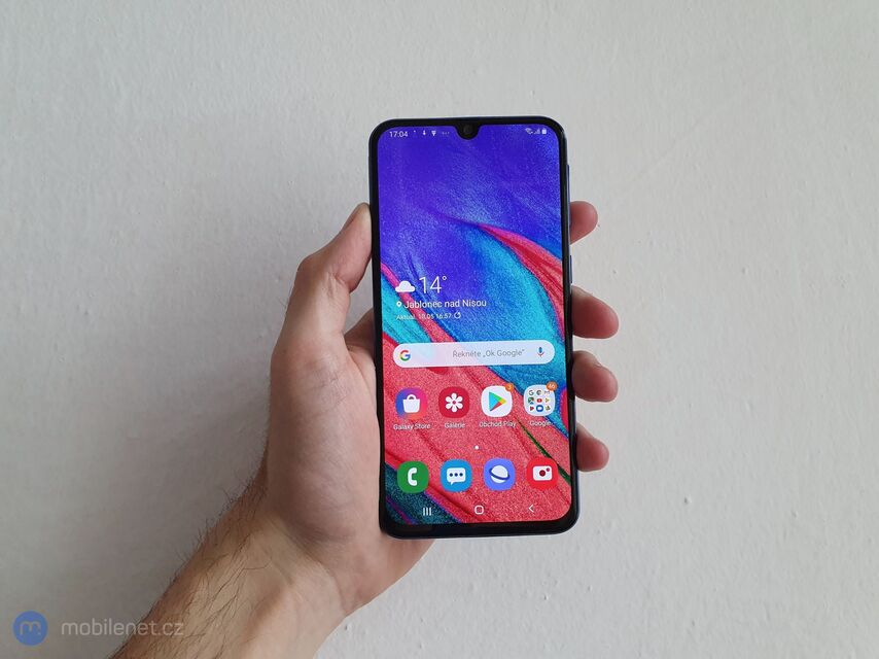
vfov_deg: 53.0
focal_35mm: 26
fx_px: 660
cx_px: 440
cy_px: 330
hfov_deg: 67.3
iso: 250
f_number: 2.4
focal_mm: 4.32
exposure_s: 1/120
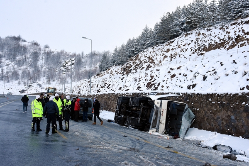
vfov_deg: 28.1
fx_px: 332
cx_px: 124
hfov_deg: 41.1
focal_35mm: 48
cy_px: 83
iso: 1600
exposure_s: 1/800
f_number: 11
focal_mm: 32
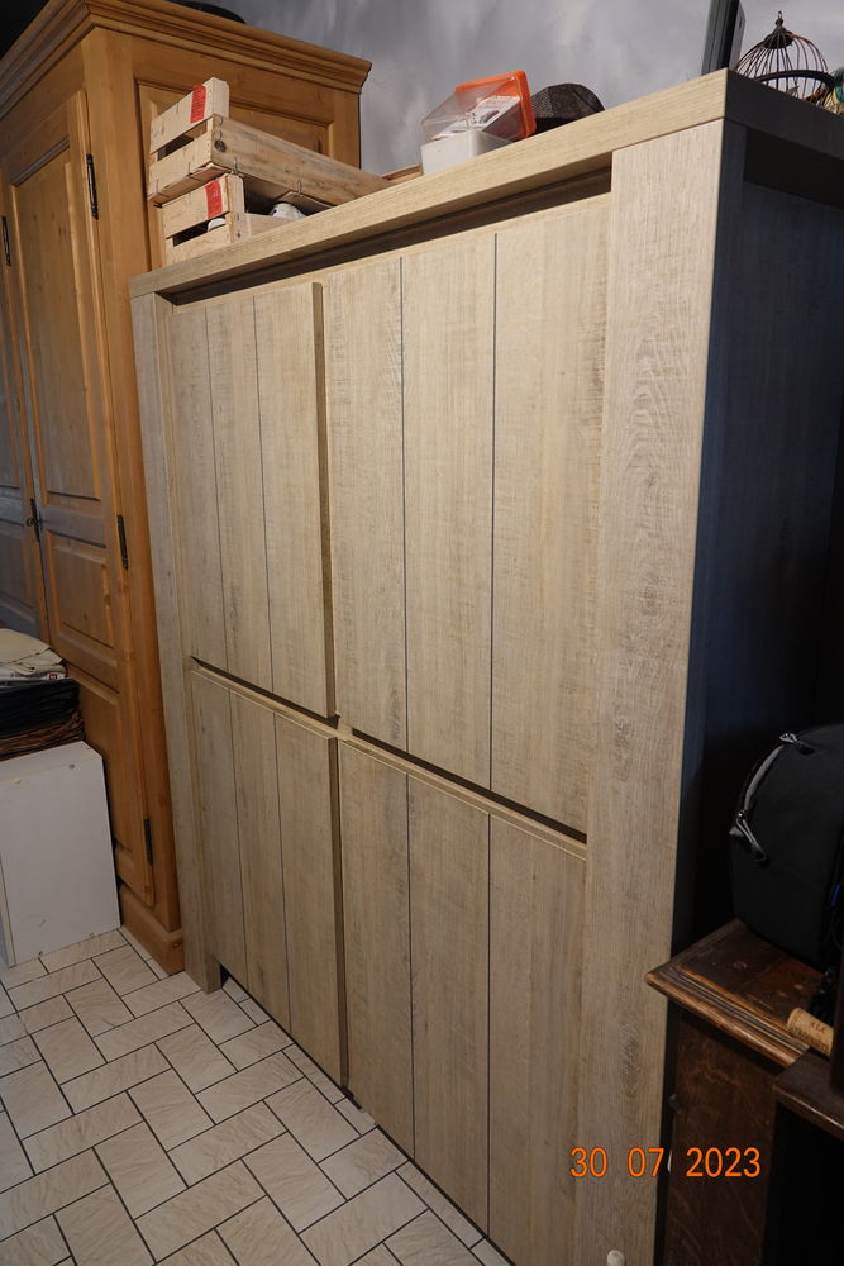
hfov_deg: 53.1
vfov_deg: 73.7
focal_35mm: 24
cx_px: 422
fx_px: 844
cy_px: 633
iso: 320
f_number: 2.4
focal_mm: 8.8
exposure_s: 1/30
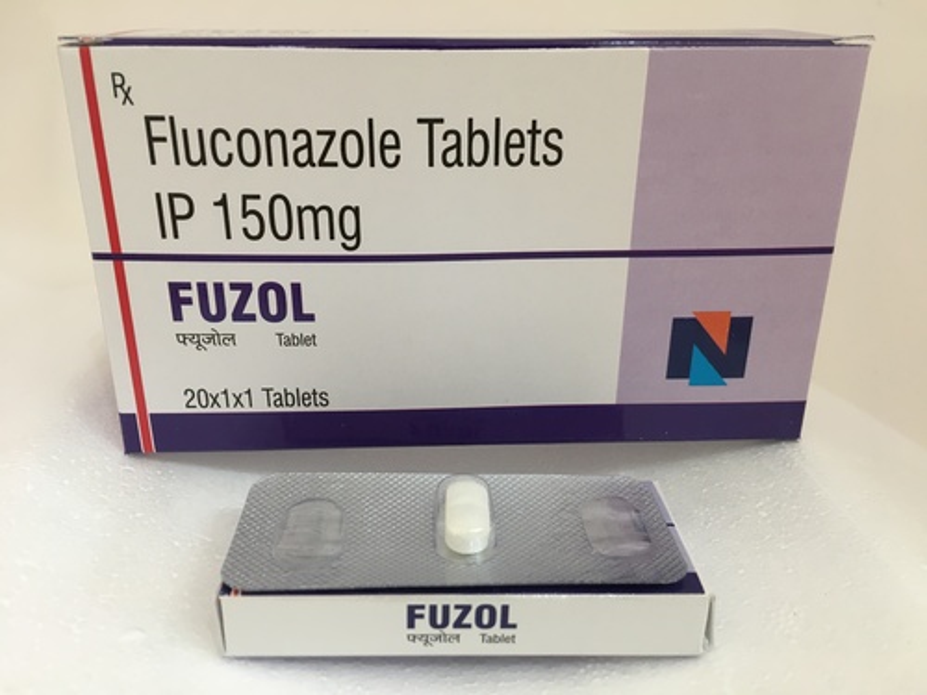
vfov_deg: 48.2
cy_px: 348
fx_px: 777
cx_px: 464
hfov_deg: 61.7
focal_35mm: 29
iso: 100
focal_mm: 4.15
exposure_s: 1/33
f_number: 2.2
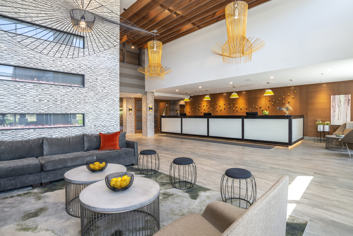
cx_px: 176
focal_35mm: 18
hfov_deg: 90.0
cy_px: 118
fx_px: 177
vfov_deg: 67.4
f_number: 8
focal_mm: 18
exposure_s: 1/15
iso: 200
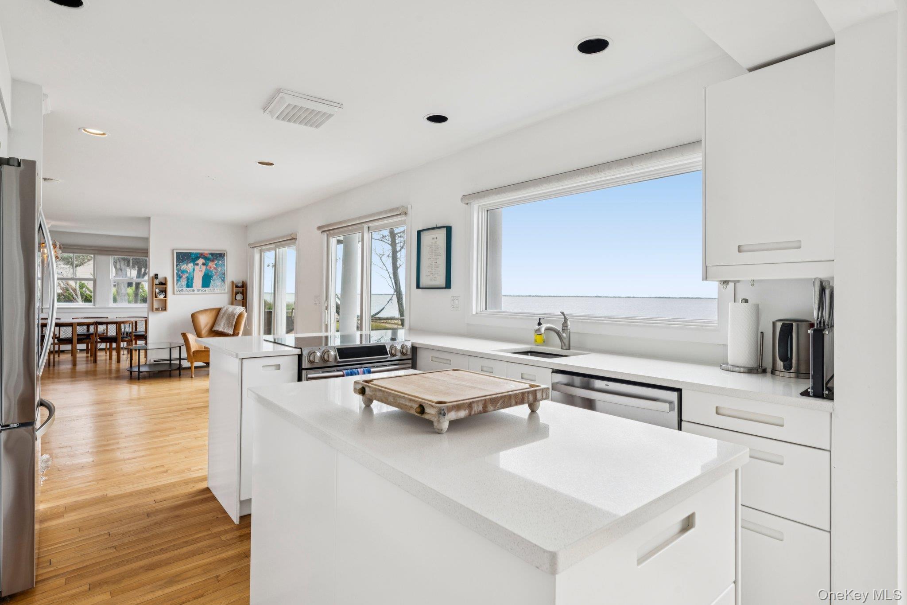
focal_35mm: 18
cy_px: 302
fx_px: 453
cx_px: 454
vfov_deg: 67.4
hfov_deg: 90.0
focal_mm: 18
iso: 160
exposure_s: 1/100
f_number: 9
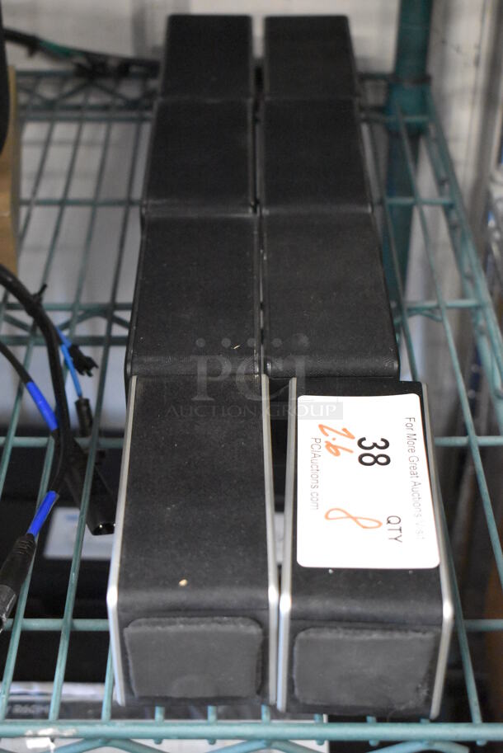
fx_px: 1255
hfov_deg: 22.7
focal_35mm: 60
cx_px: 252
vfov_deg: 33.4
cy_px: 376
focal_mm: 40
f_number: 5
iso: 10000
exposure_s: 1/125
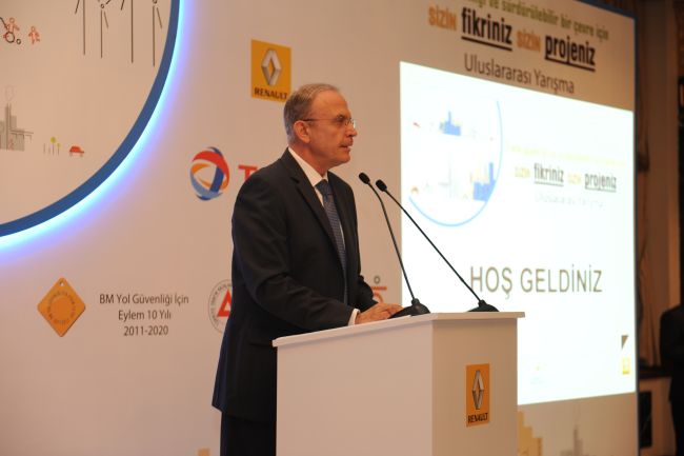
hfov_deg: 28.9
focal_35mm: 70
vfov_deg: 19.4
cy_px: 228
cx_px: 342
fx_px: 1330
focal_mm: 70
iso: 400
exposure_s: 1/40
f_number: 2.8
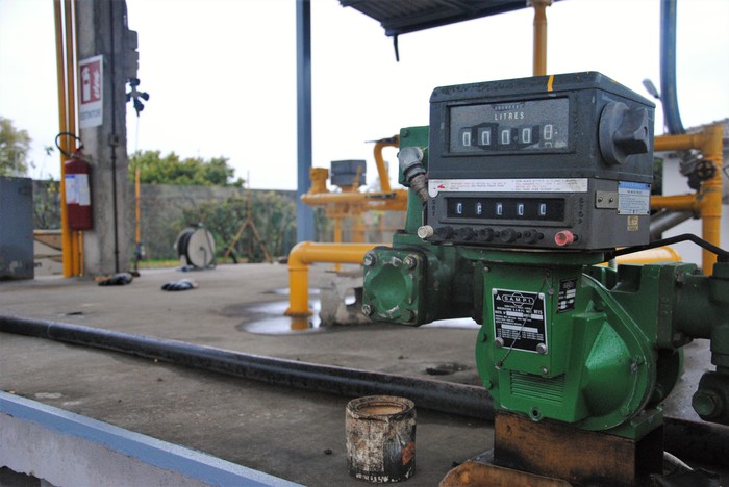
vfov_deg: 36.9
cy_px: 244
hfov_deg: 53.1
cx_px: 364
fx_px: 730
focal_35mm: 36
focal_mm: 24
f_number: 3.8
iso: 800
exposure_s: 1/60
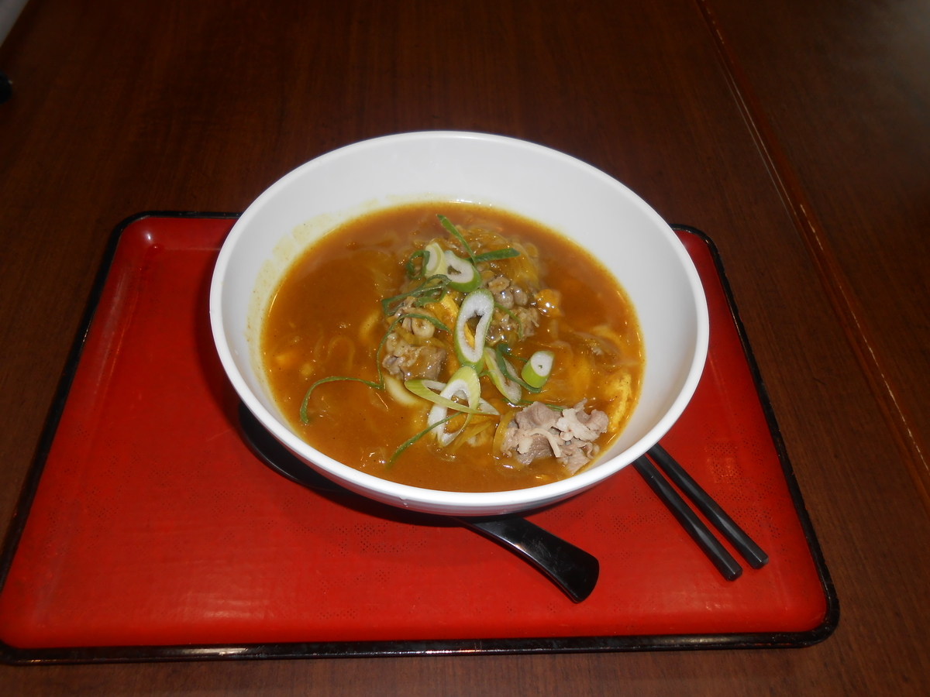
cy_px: 348
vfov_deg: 46.8
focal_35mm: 30
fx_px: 806
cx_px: 465
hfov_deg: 60.0
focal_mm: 5.3
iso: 80
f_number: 3.8
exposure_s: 1/25
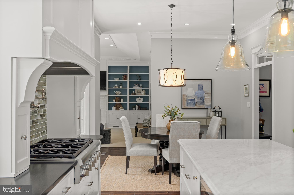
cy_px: 98
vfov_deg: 41.1
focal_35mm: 32
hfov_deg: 58.8
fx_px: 261
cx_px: 147
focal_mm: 32
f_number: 8
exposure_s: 1/6
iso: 250
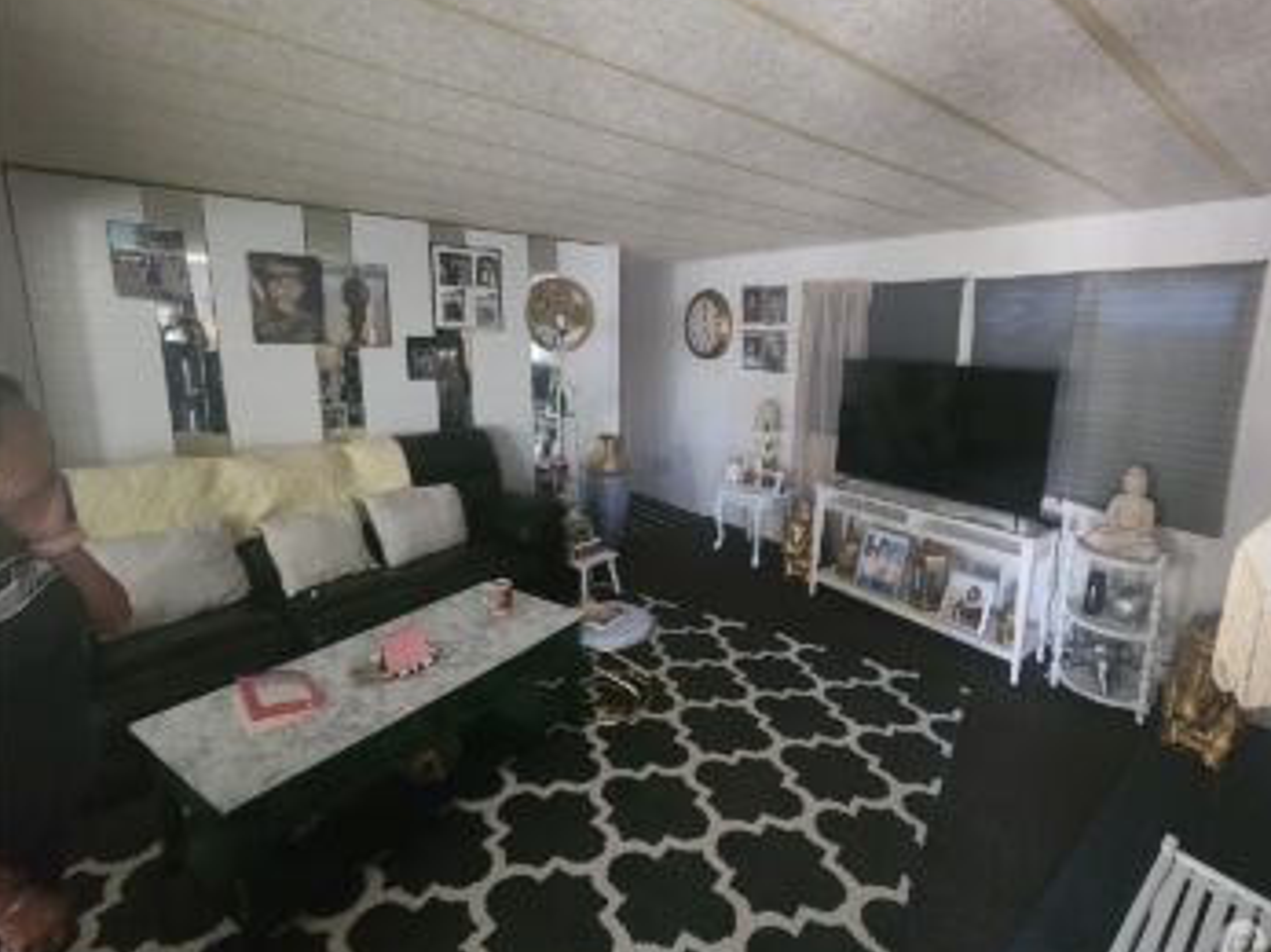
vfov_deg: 81.5
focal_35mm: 15
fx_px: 551
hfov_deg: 97.6
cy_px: 432
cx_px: 722
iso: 1000
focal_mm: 2.2
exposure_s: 1/24
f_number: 2.2
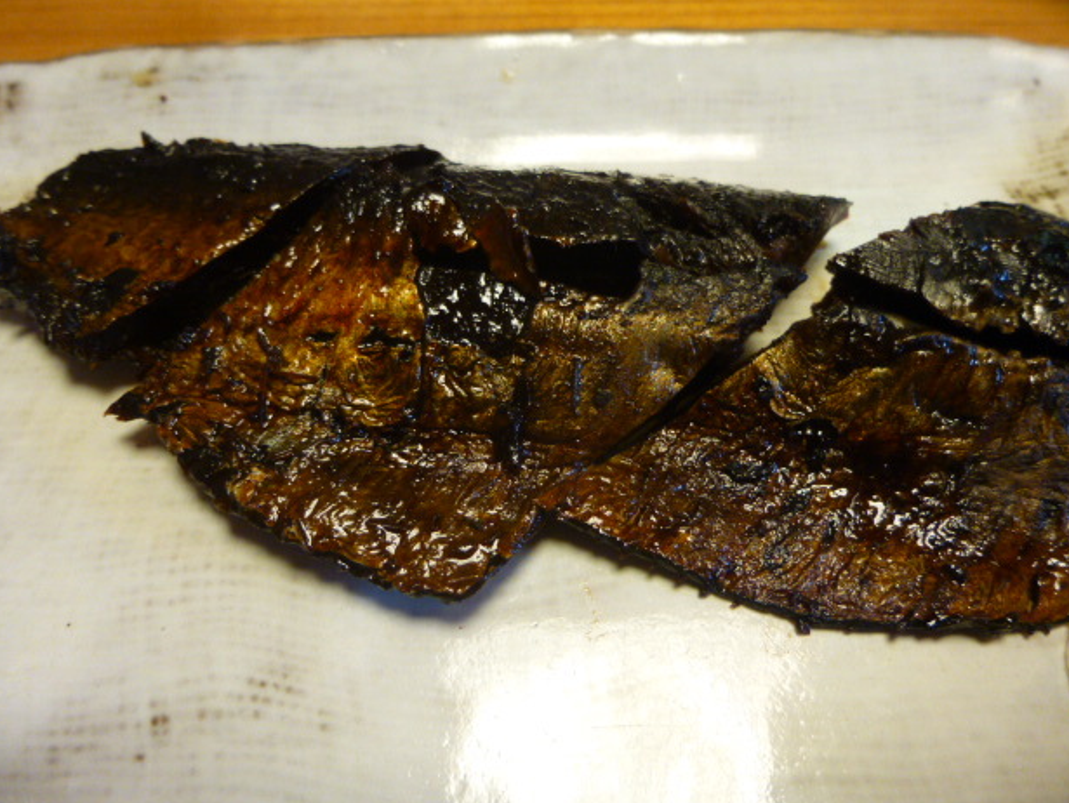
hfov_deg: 67.3
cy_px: 402
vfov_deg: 53.1
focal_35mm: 26
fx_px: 803
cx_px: 535
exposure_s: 1/50
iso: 400
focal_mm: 4.5
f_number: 3.1
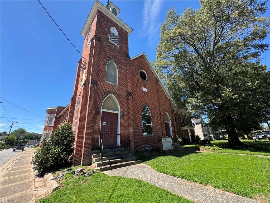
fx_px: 109
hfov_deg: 102.1
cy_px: 102
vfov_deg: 85.7
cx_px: 135
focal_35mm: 14
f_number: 2.2
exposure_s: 1/384
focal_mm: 2.22
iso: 40
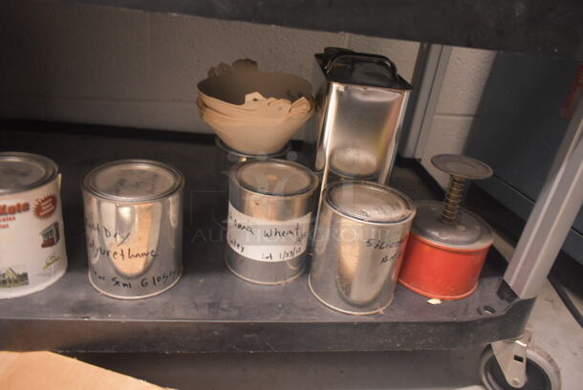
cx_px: 292
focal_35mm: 27
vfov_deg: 48.0
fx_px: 438
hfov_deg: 67.3
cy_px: 195
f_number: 3.5
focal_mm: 18
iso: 3200
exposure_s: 1/30
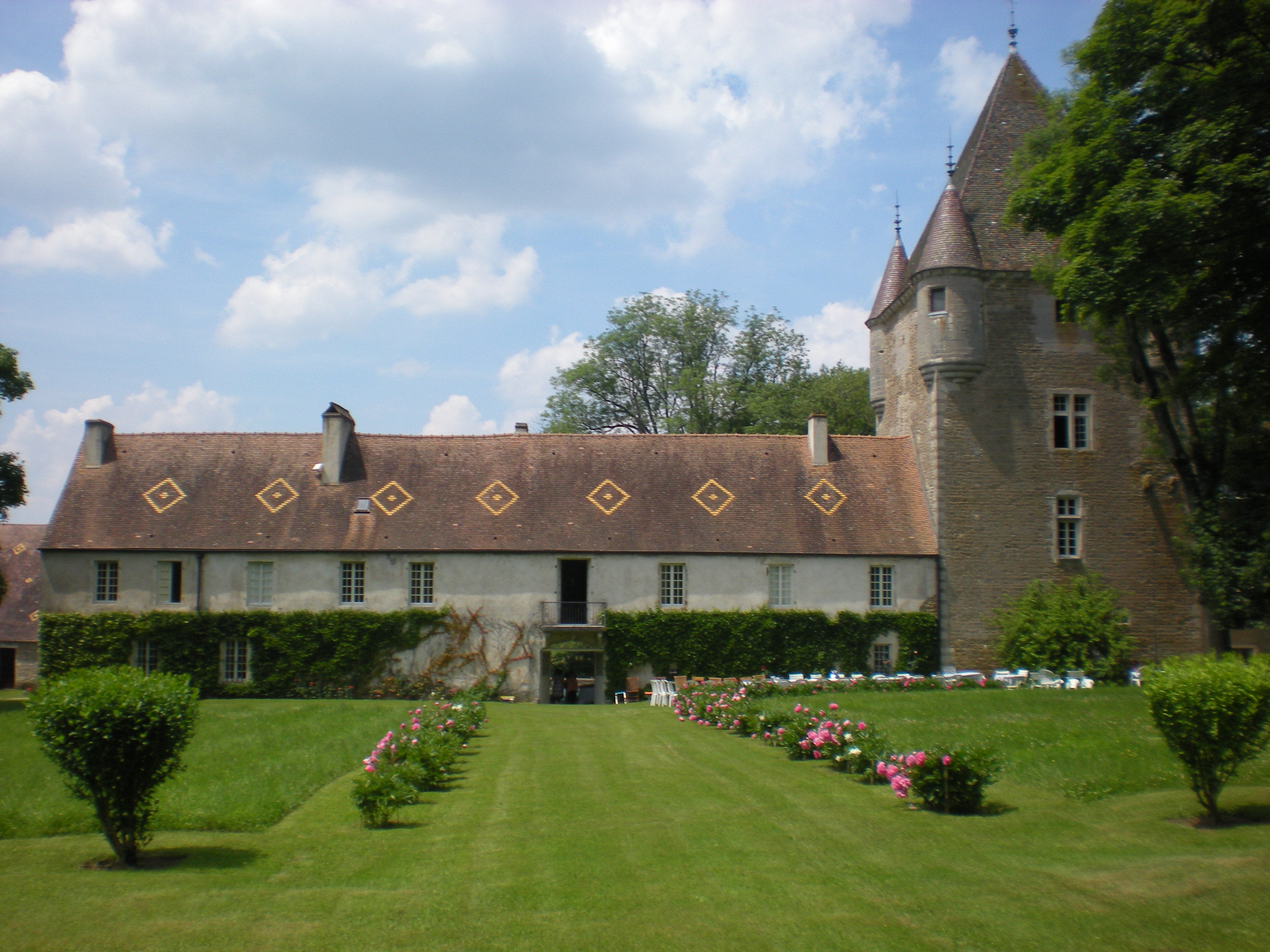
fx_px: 1394
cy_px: 476
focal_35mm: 38
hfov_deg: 49.0
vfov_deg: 37.7
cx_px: 635
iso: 64
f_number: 4.6
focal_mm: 6.3
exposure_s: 1/516
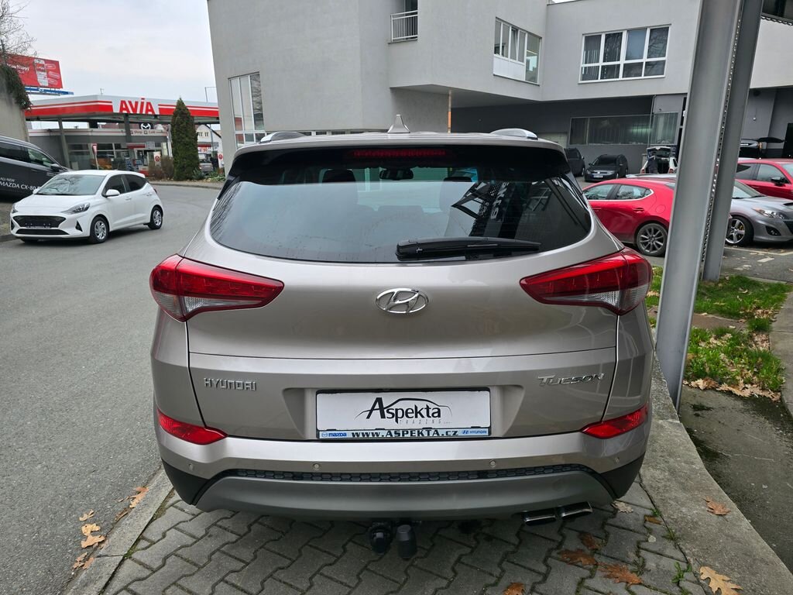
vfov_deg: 58.9
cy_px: 298
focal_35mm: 23
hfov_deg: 73.9
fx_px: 527
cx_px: 396
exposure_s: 1/237
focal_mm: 6.3
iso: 12
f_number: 1.7
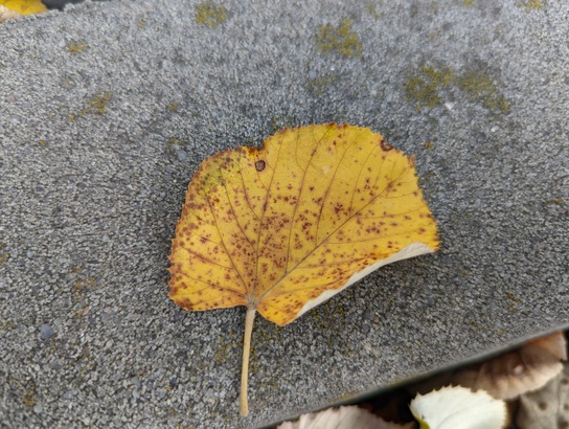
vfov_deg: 57.0
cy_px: 214
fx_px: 395
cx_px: 284
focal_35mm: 24
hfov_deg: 71.5
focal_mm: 6.81
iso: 44
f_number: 1.85
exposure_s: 1/139
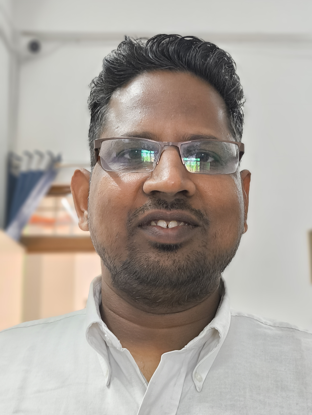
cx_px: 156
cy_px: 208
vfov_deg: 38.1
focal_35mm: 50
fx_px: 599
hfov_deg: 29.2
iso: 1066
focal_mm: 5.56
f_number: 1.87
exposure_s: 1/60
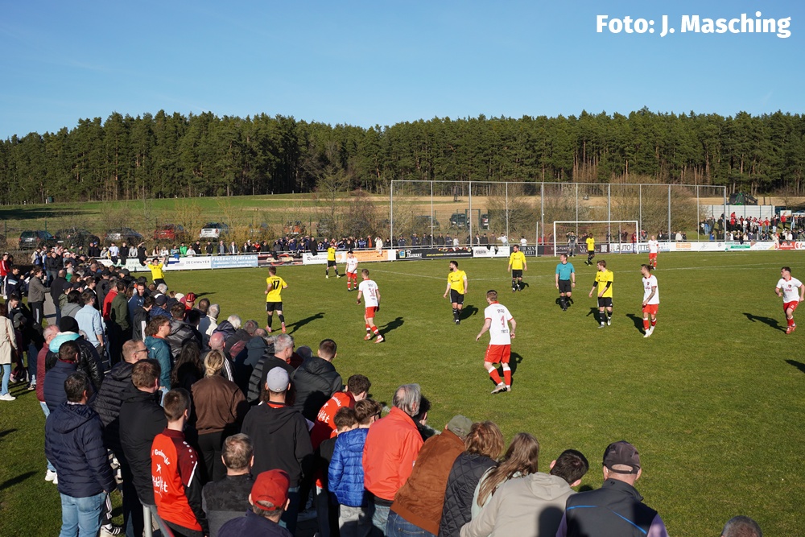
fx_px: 839
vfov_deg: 35.5
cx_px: 402
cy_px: 268
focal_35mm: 38
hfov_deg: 51.3
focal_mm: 25
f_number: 4
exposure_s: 1/2000
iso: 200
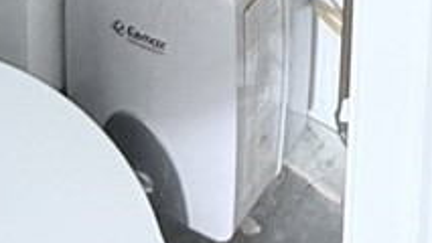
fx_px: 1261
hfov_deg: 19.4
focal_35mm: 110
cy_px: -626
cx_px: 276
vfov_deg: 8.2
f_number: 2.2
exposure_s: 1/65
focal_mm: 2.22
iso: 320
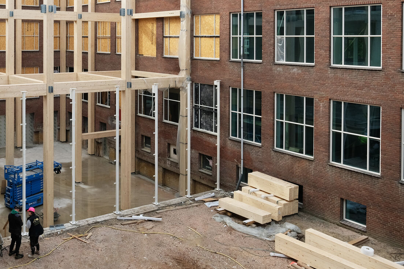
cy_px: 80
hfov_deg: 53.2
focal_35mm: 33
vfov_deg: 39.3
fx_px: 370
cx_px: 76
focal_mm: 12.6
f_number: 5.6
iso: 200
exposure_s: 1/320
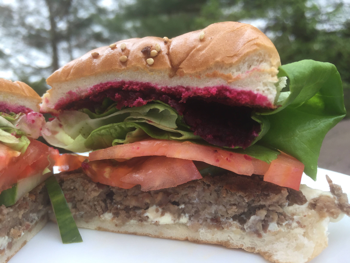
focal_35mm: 29
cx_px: 175
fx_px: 293
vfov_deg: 48.2
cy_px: 132
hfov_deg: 61.7
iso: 50
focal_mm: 4.15
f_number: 2.2
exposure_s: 1/120
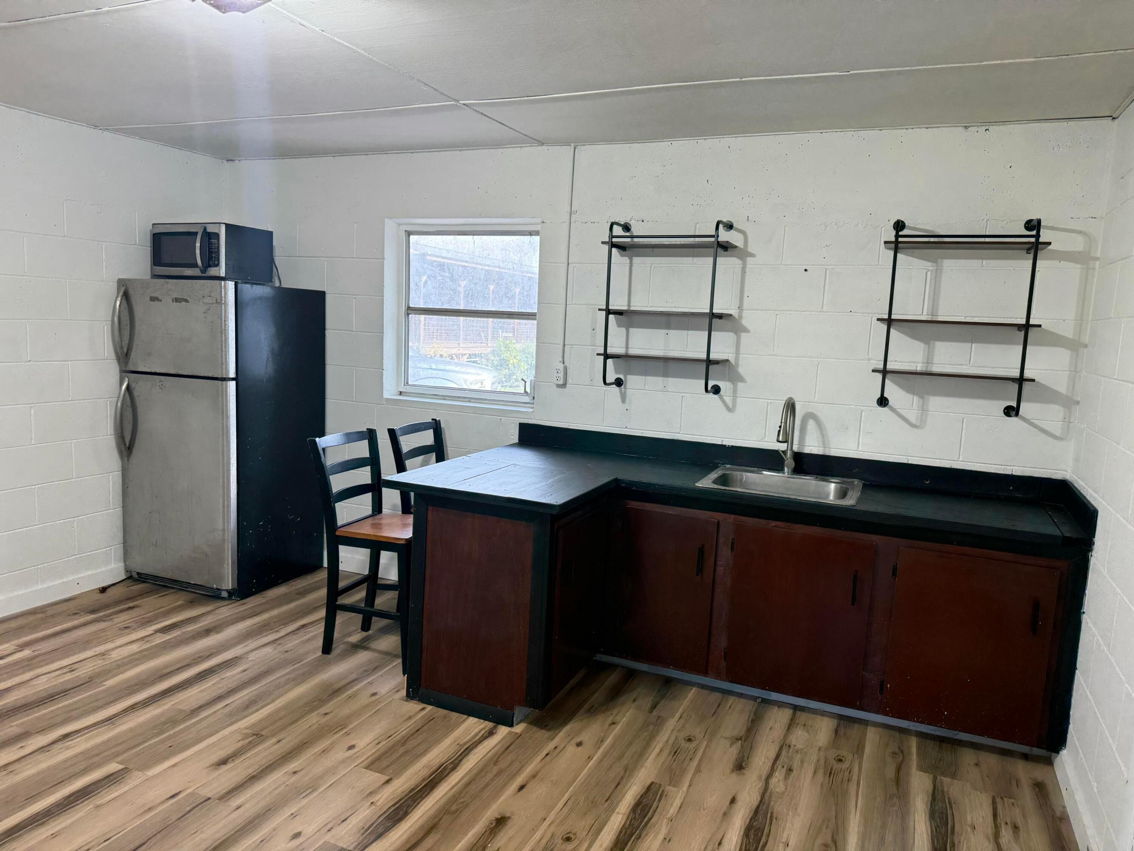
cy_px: 426
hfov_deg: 71.6
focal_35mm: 24
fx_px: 786
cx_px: 567
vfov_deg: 56.8
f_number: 1.78
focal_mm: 6.76
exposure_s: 1/234
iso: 200
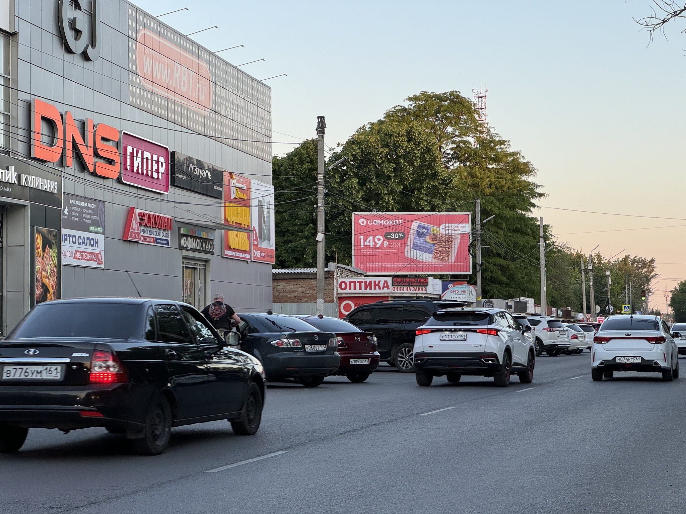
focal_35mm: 77
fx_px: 1526
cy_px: 257
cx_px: 343
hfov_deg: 25.3
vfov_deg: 19.1
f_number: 2.8
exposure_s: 1/99
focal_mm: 9
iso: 40
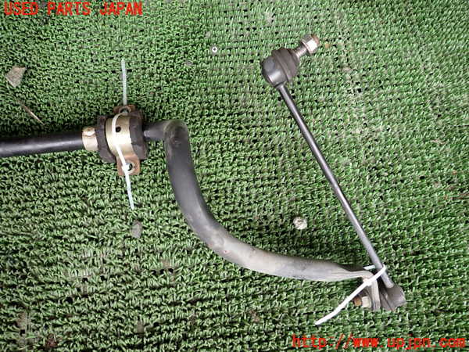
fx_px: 339
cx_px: 234
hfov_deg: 69.4
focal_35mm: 25
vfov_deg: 54.9
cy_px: 176
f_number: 2
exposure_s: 1/125
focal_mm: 4.5
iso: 160
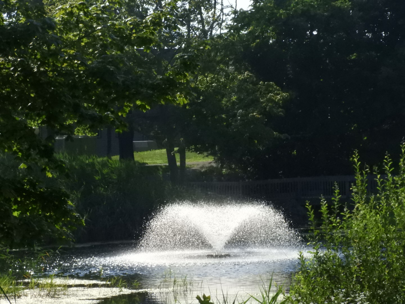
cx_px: 202
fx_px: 1989
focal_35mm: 170
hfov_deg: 11.6
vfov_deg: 8.7
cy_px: 152
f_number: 8.2
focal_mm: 30.5
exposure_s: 1/3200
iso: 1600
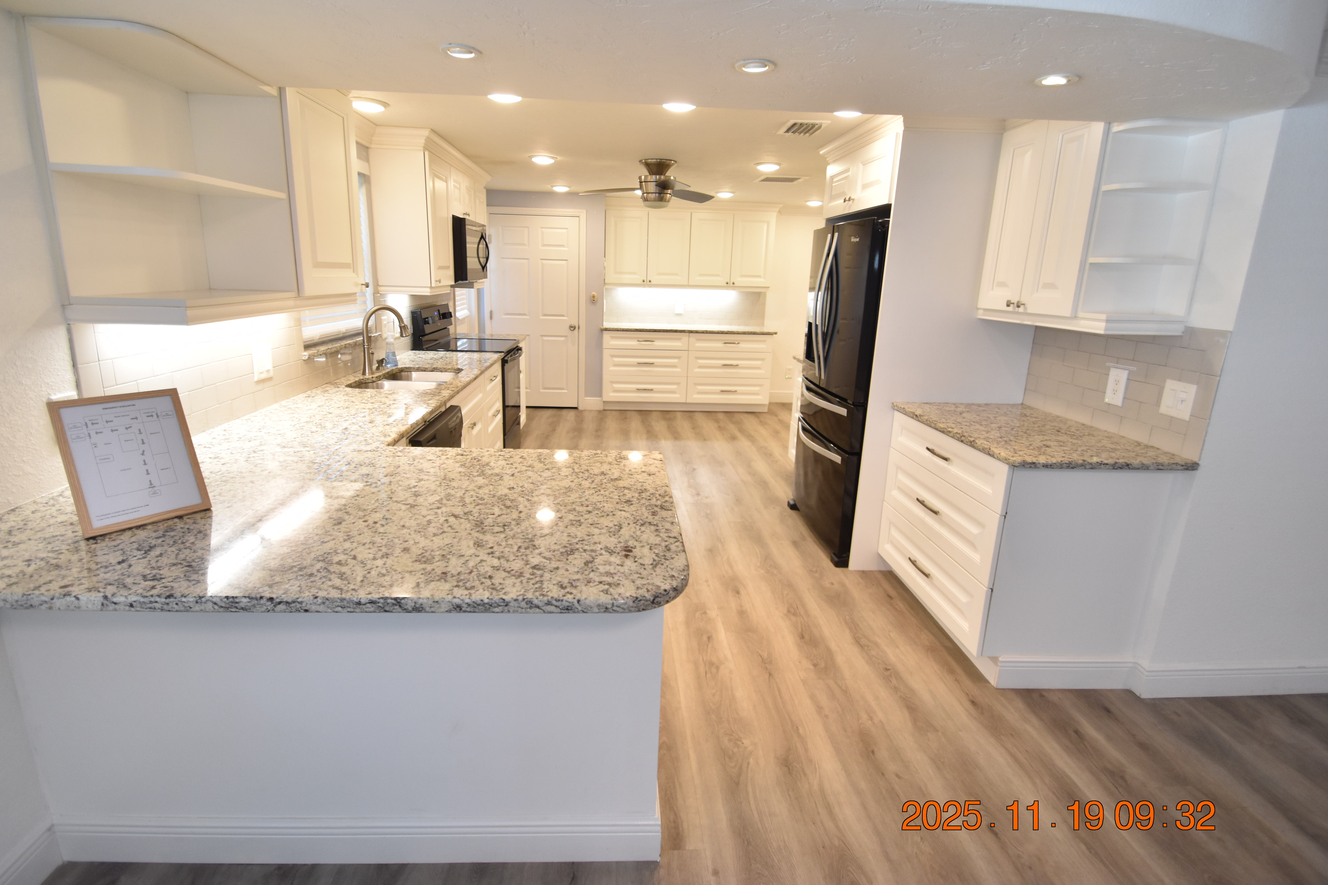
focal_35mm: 16
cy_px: 415
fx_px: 590
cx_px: 641
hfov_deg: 96.7
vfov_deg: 73.7
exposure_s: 1/125
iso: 800
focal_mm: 10
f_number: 3.5
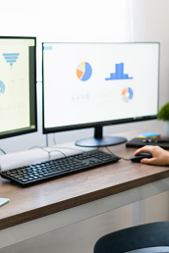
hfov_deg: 19.6
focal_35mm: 69
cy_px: 118
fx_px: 486
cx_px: 125
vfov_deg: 29.2
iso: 400
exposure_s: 1/125
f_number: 1.8
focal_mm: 35
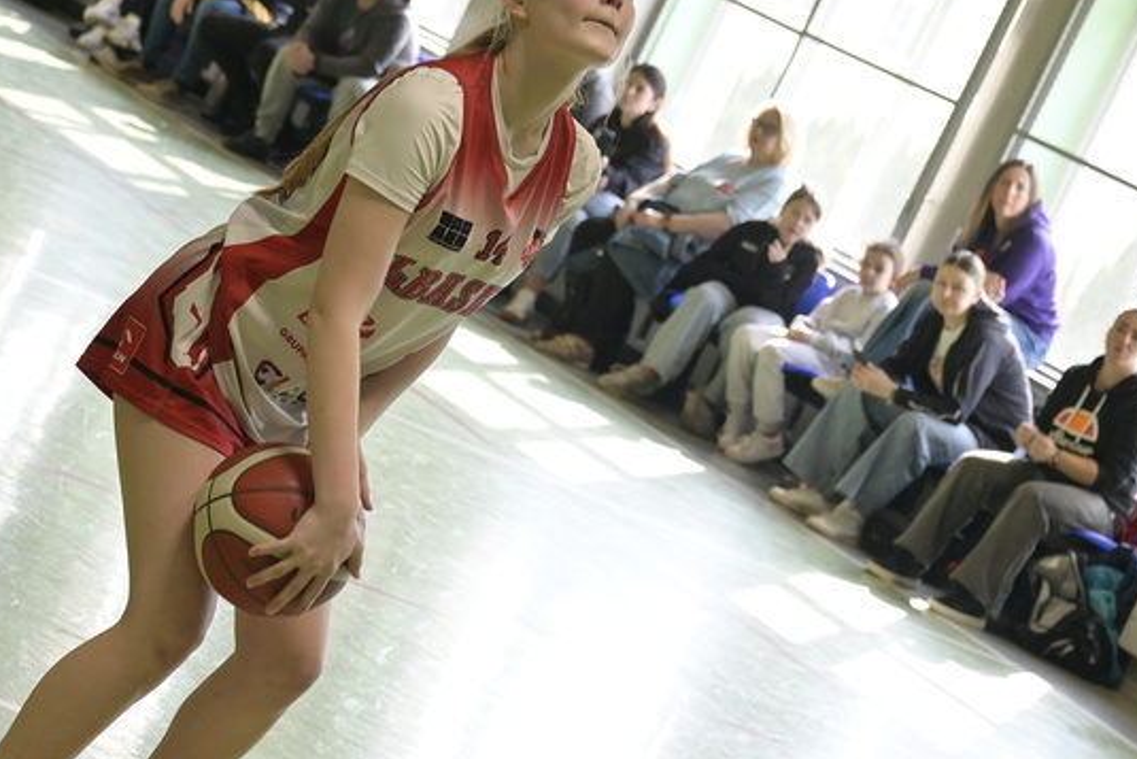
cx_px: 409
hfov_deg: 14.7
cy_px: 349
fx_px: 4391
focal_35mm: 139
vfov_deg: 9.9
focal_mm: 58
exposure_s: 1/100
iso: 400
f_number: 4.5
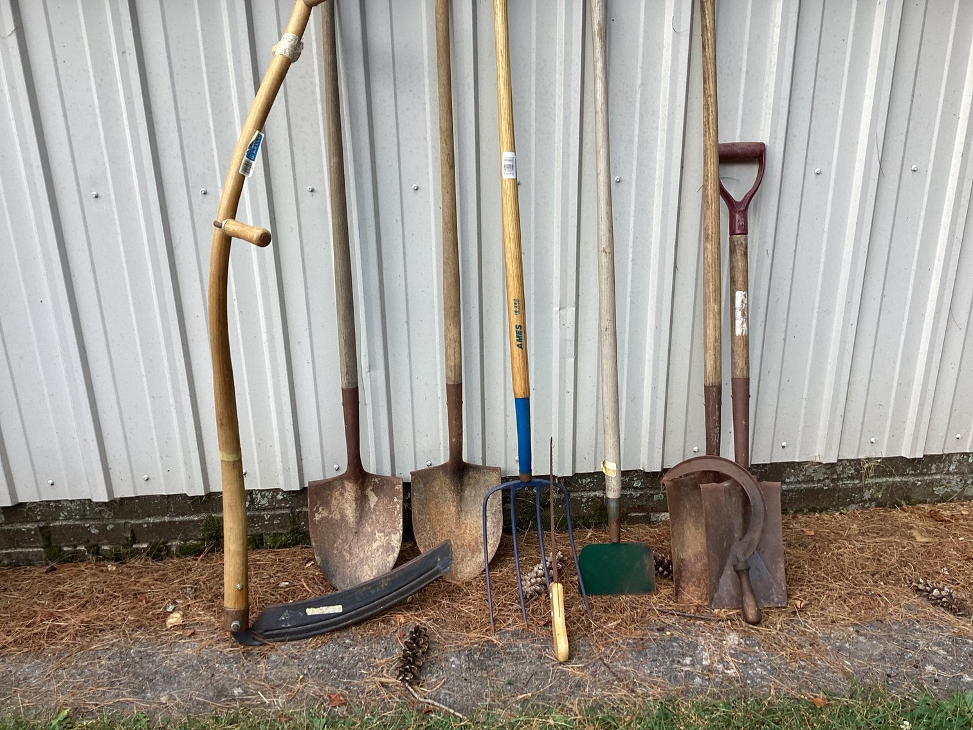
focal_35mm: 31
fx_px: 871
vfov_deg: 45.4
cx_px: 486
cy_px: 365
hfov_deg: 58.3
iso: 25
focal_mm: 3.3
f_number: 2.4
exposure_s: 1/137
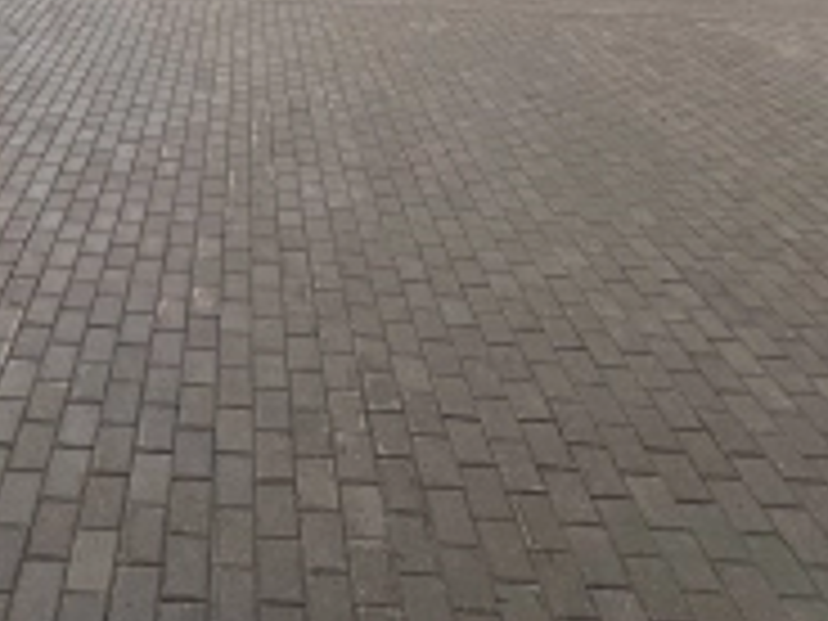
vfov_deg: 22.9
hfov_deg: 41.8
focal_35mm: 44
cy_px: -423
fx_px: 1052
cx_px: 220
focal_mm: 1.57
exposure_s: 1/99
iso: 40
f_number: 1.8
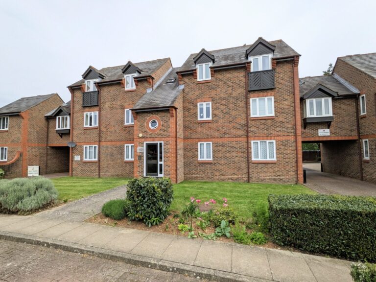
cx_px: 188
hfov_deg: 94.5
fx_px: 174
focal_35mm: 16
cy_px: 141
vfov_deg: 78.1
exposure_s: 1/978
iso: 37
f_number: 2.2
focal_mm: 2.22
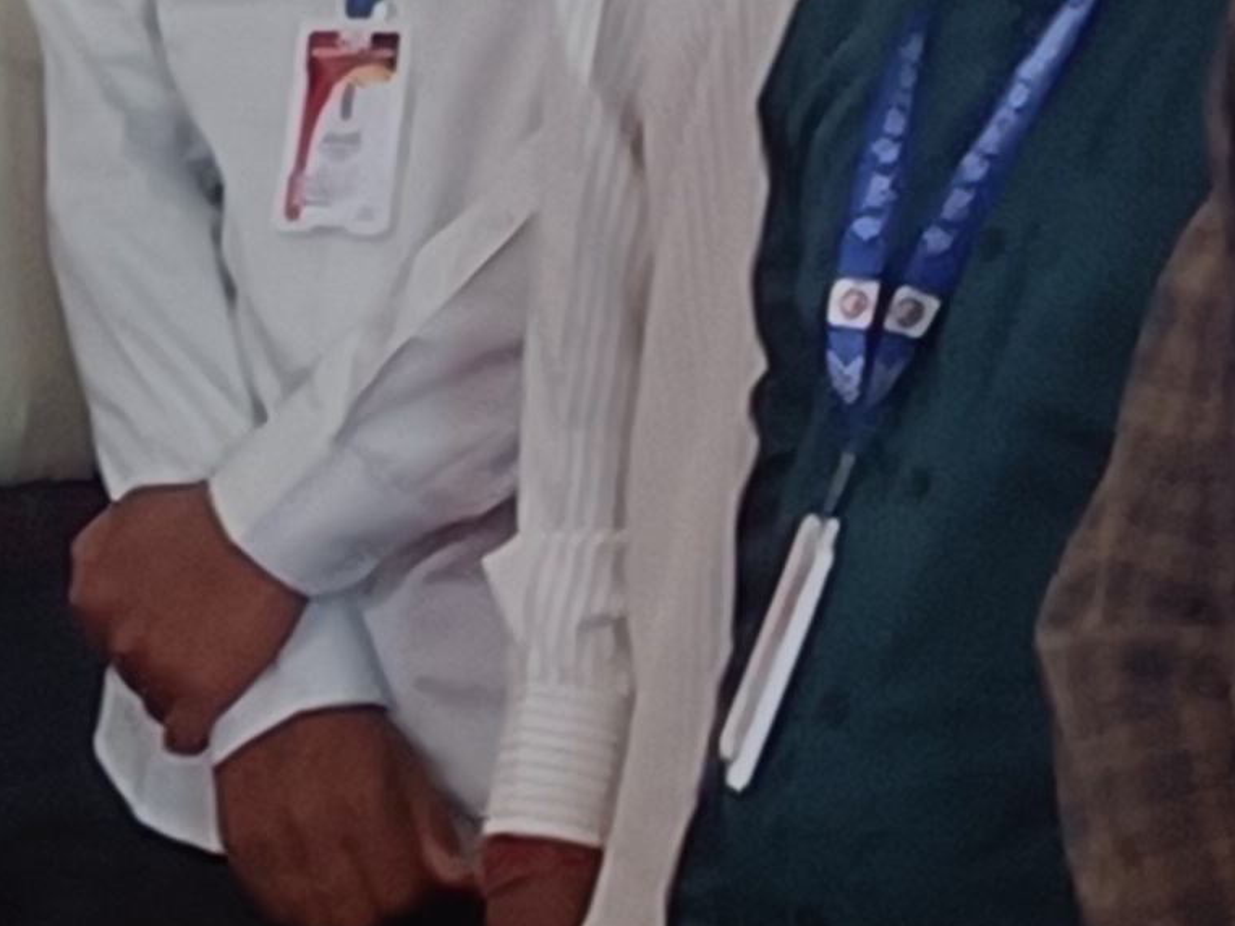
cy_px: -108
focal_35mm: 303
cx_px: -2349
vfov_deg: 4.9
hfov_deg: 6.1
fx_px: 10808
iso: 681
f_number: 1.7
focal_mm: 4.7
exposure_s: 1/50
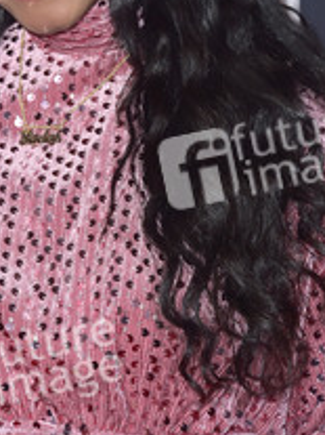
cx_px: 77
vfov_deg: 5.6
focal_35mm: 353
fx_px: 4424
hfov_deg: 4.2
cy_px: 55
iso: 320
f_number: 7.1
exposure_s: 1/250
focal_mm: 190
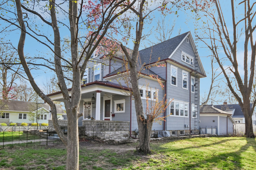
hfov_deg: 92.5
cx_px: 128
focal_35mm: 17
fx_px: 123
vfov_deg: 69.6
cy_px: 85
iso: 500
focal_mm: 11.5
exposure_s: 1/800
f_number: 8
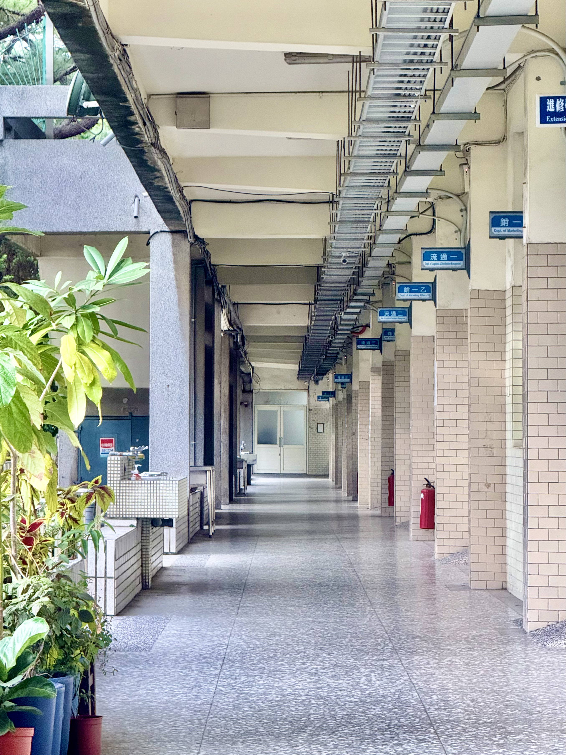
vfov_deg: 16.4
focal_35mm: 120
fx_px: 2616
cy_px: 378
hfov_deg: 12.3
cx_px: 283
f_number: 2.8
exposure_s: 1/60
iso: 250
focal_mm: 15.66
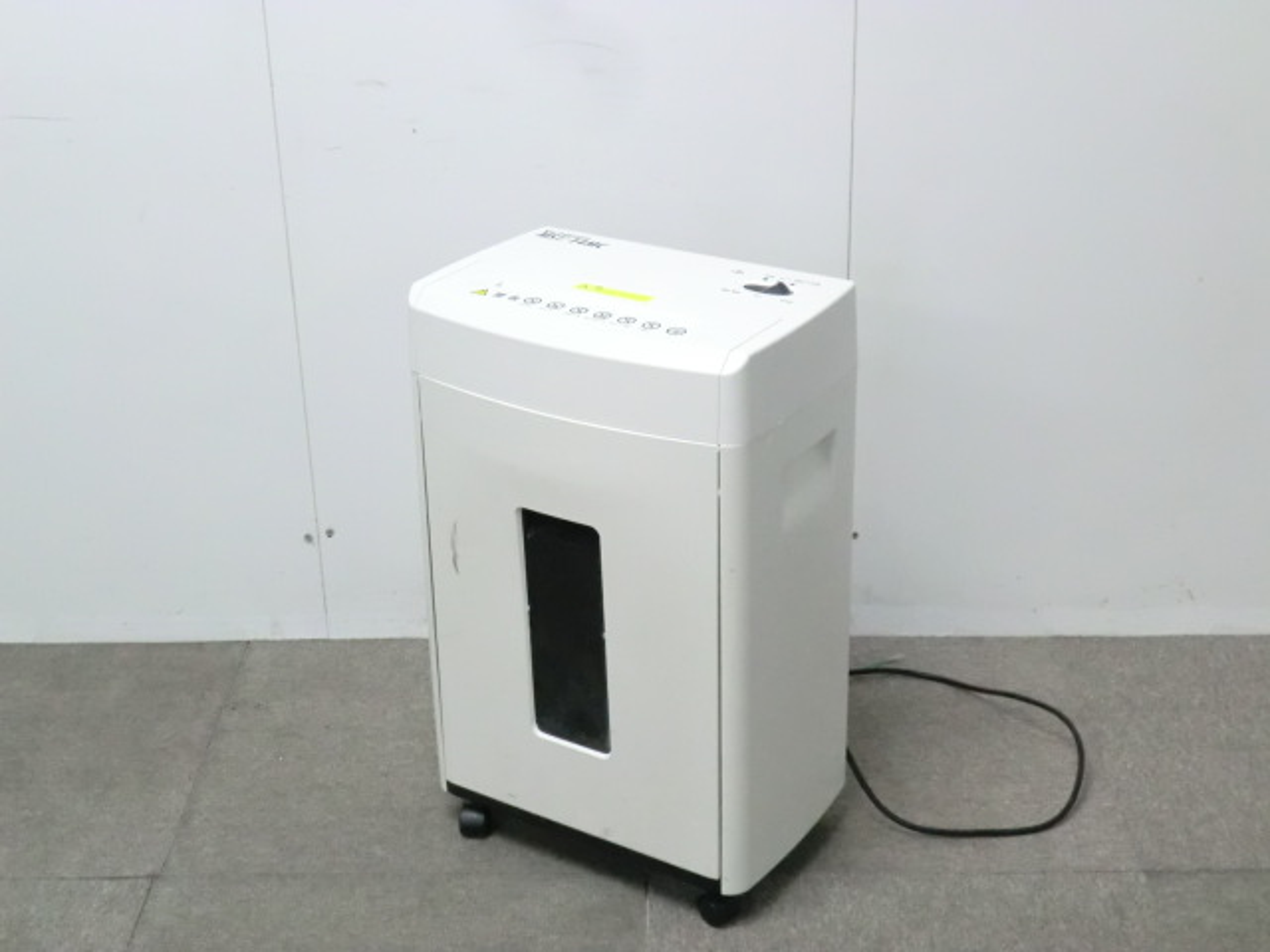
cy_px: 476
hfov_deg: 35.5
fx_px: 1981
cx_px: 635
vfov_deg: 27.0
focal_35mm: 54
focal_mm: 9.8
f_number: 4.5
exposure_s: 1/40
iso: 800
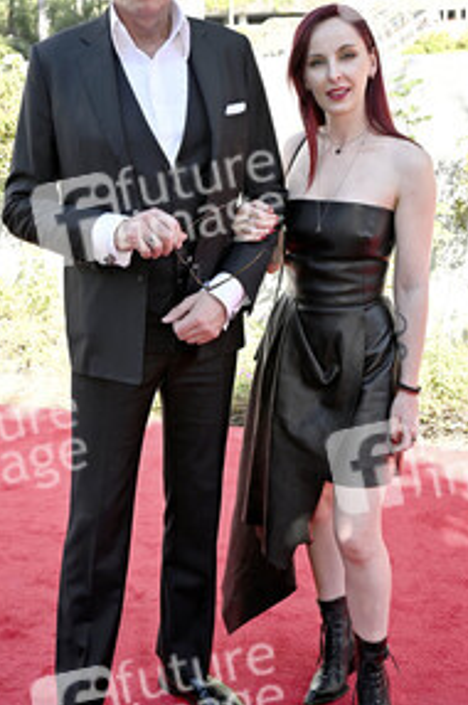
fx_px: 958
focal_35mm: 49
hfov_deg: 27.5
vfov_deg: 40.4
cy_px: 333
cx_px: 229
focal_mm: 35
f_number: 5.6
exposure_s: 1/320
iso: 500
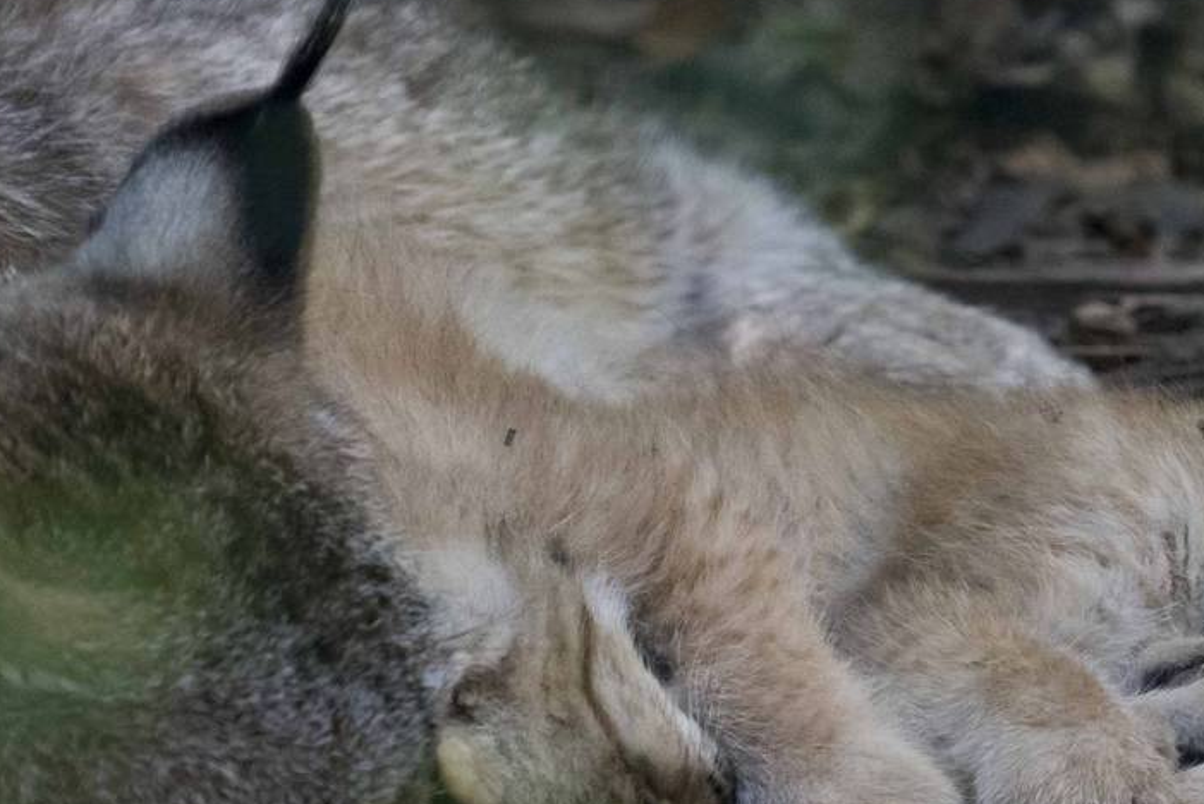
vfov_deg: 1.0
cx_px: 776
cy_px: 781
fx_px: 45802
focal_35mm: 1369
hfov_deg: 1.5
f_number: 5.6
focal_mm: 400
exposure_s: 1/320
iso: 5000
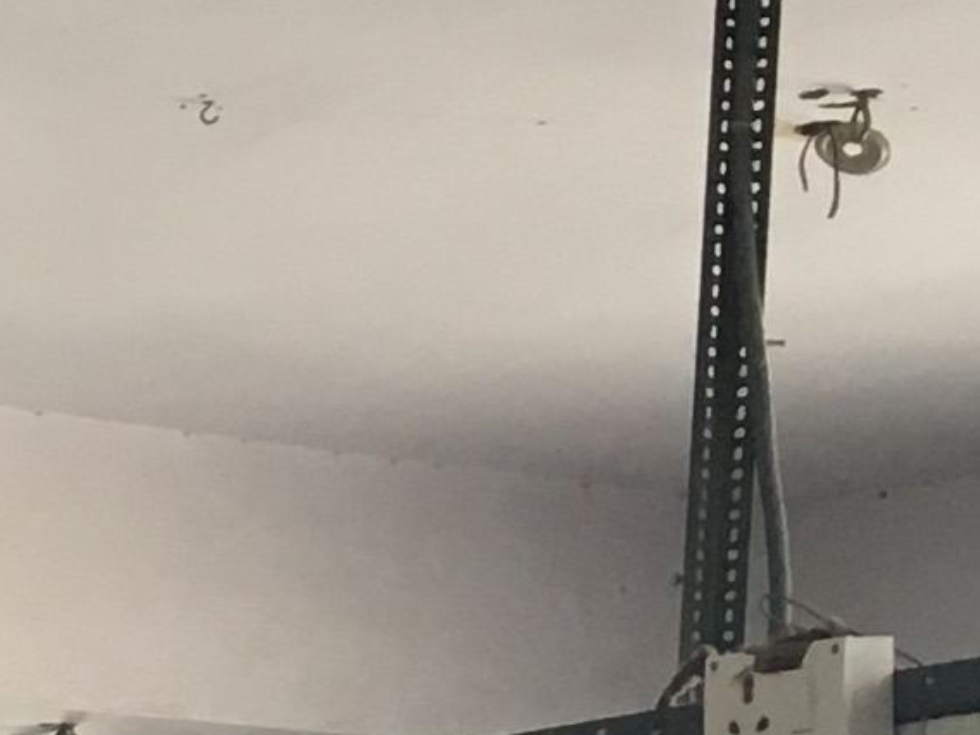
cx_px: -1308
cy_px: 1976
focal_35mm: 206
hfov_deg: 8.8
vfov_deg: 6.7
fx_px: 5832
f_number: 2.2
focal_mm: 4.15
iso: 50
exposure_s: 1/33
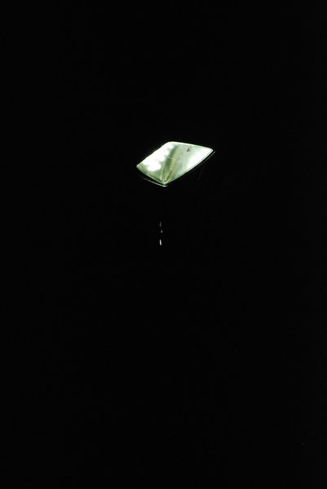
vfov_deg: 13.0
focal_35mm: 158
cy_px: 244
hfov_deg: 8.7
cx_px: 164
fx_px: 2142
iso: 1600
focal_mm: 105
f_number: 13
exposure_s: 1/80
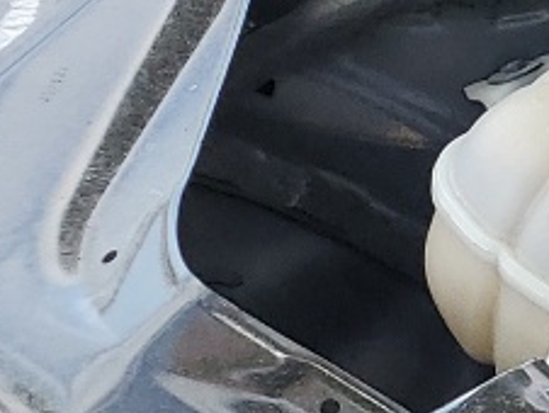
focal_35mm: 184
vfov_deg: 8.1
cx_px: 1829
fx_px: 2921
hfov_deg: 8.4
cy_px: 134
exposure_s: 1/435
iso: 50
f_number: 1.5
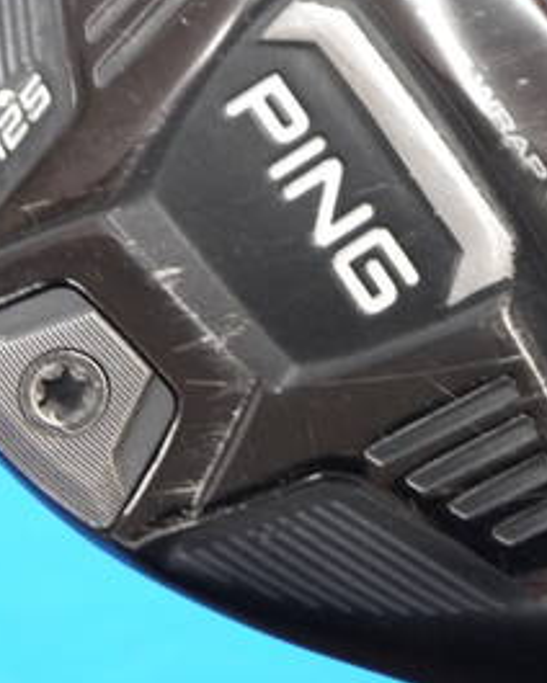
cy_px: 253
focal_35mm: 198
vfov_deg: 9.7
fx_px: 4007
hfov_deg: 7.8
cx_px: 392
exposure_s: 1/50
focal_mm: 42
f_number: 5.6
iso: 800
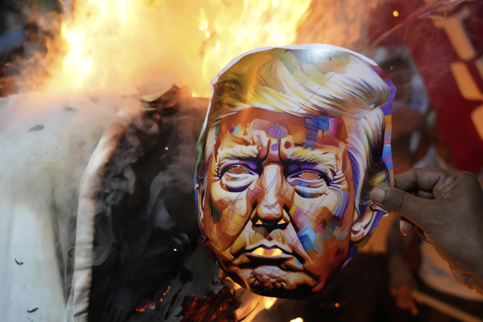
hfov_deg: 48.5
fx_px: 537
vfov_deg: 33.4
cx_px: 242
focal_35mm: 40
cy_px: 161
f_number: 4.5
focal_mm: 40
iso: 8000
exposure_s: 1/200
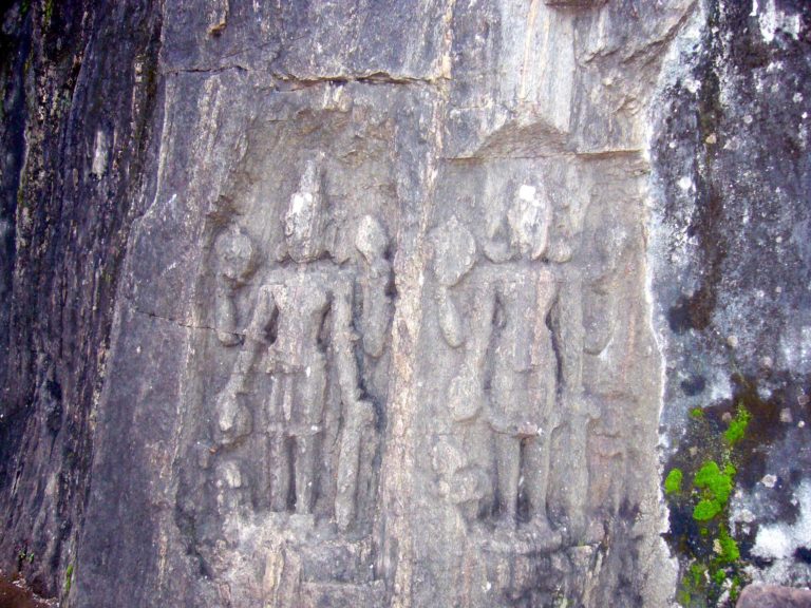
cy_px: 304
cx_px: 406
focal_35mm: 35
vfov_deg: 40.7
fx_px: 820
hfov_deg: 52.6
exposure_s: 1/60
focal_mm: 5.8
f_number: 2.8
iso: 320
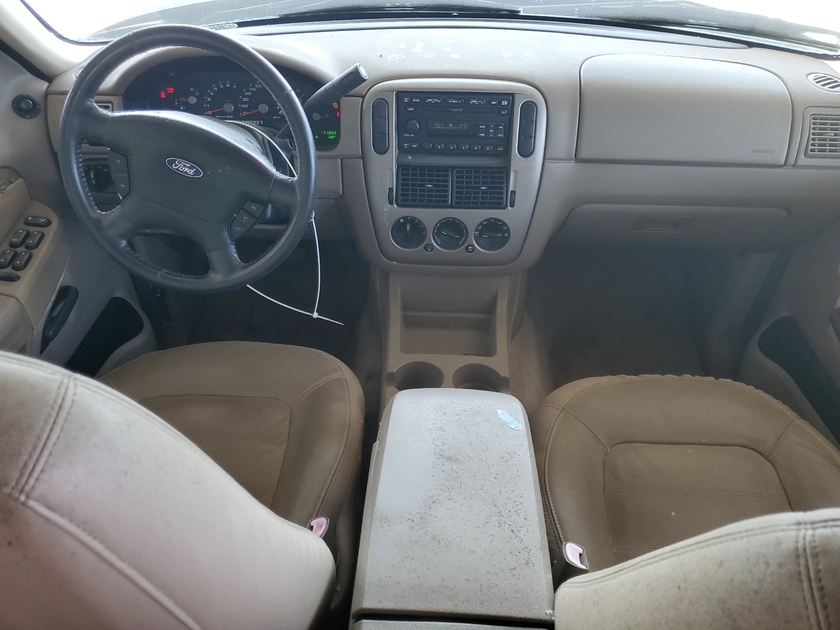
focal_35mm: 26
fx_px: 631
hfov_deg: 67.3
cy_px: 315
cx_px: 420
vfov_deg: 53.1
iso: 65
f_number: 1.5
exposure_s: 1/120
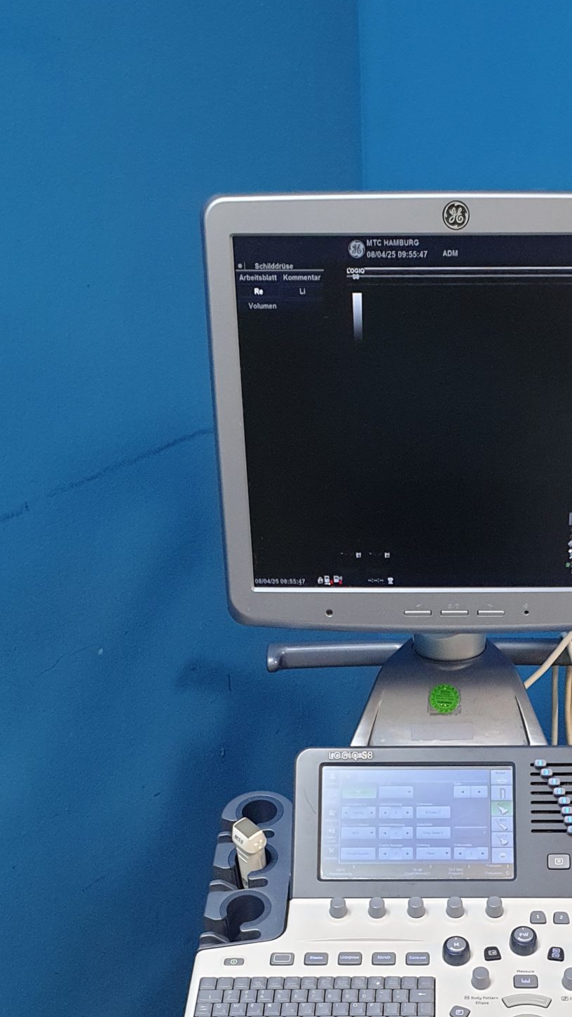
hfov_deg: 23.8
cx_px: 416
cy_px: 791
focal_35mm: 50
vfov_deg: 39.9
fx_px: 1348
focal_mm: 4.3
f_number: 2.4
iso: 320
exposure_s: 1/50
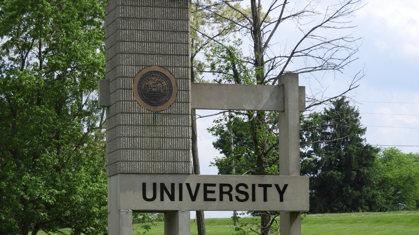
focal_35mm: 126
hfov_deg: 17.0
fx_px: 1400
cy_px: 146
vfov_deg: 9.6
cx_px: 209
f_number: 5
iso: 100
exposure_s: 1/640
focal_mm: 20.6
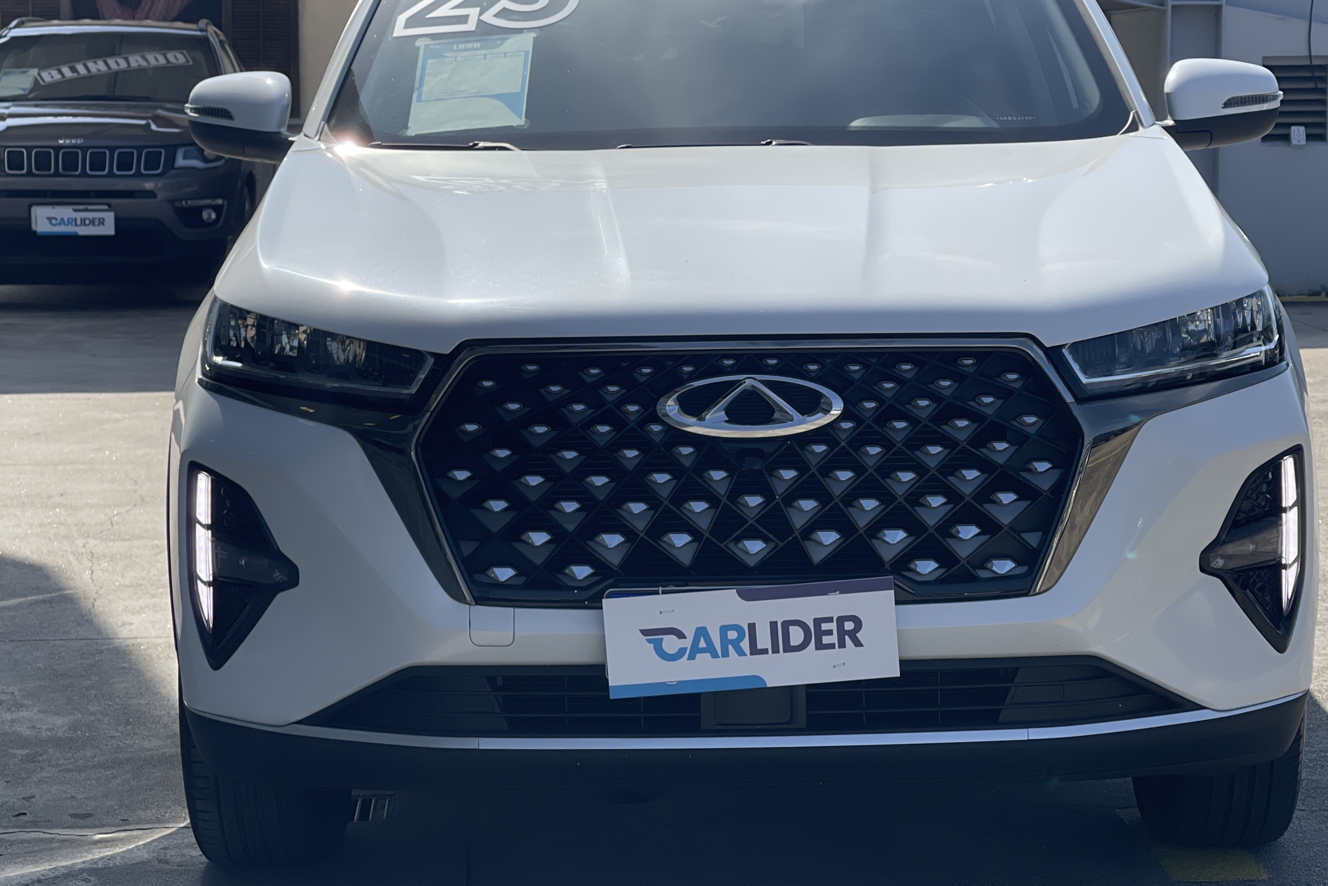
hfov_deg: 24.2
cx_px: 698
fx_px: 3098
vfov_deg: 16.2
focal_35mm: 84
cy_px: 344
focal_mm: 7.5
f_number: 2.2
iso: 32
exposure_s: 1/2222
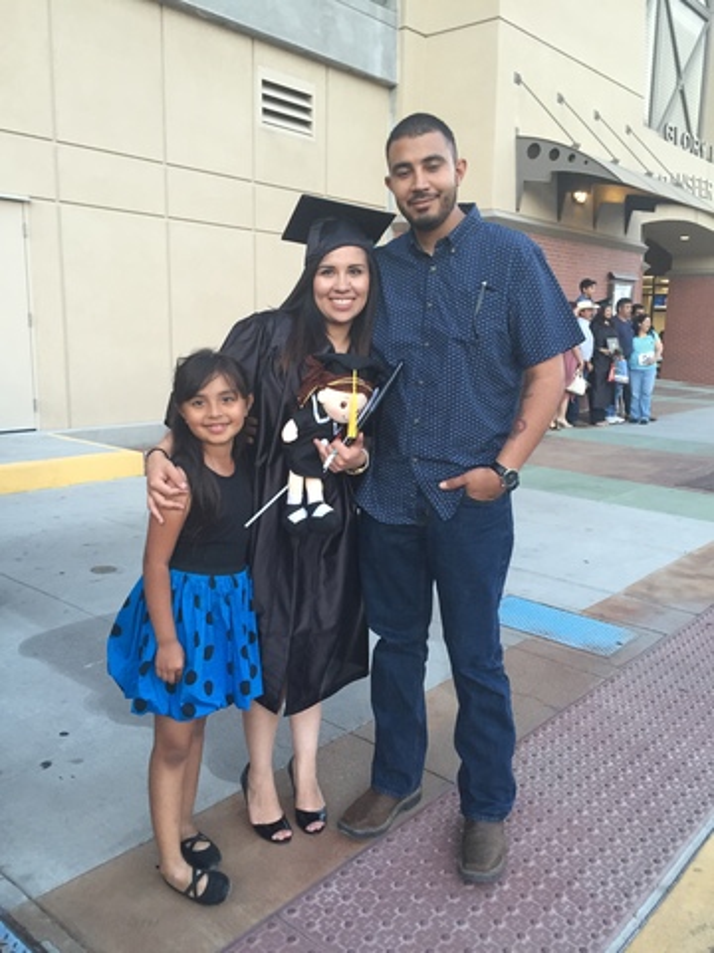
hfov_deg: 48.2
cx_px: 357
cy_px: 476
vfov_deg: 61.7
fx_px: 798
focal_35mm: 29
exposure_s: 1/30
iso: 50
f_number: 2.2
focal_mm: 4.15
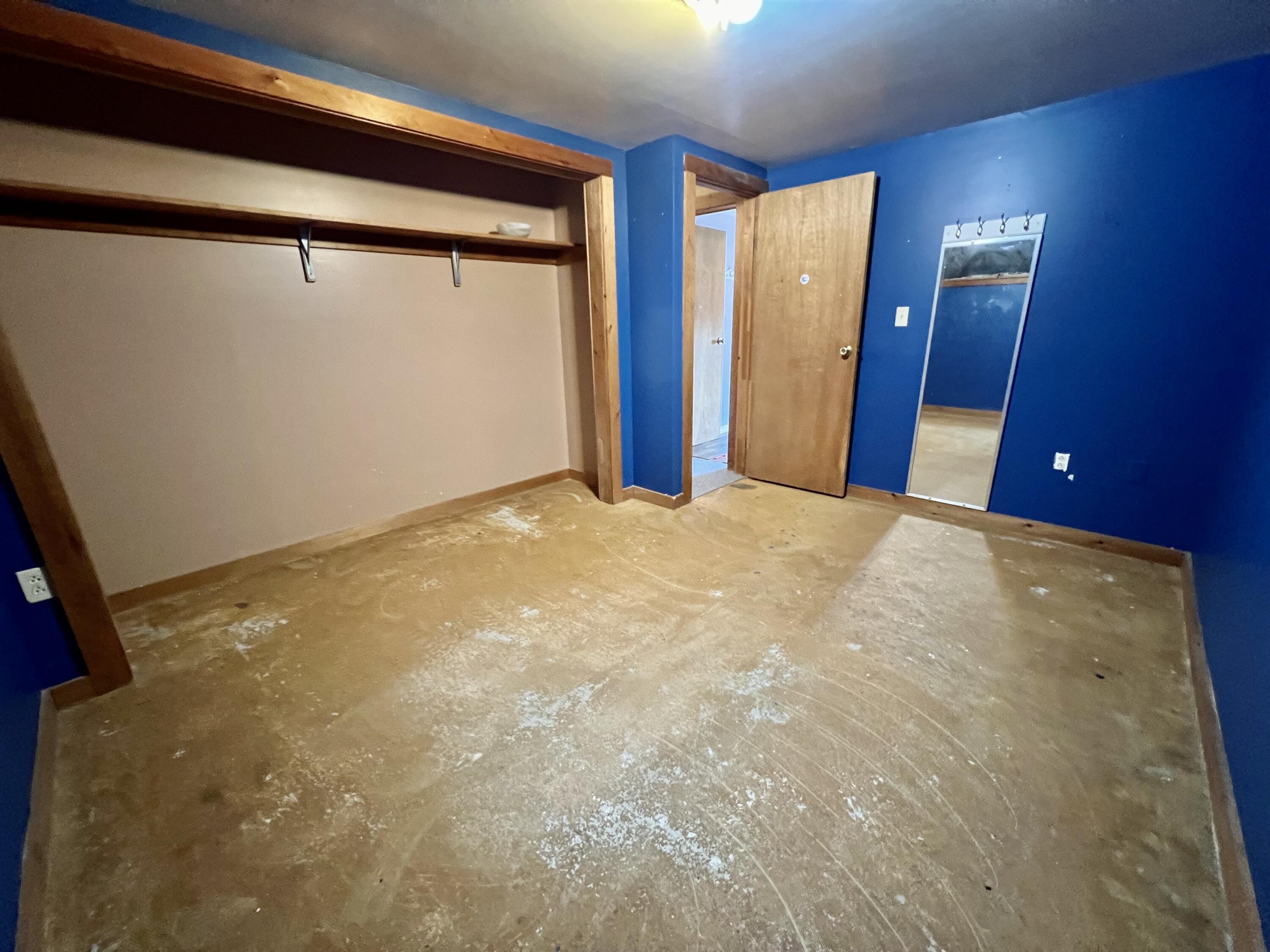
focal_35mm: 13
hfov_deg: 106.2
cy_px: 476
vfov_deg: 89.9
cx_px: 635
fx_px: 477
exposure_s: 1/40
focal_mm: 1.57
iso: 800
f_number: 1.8
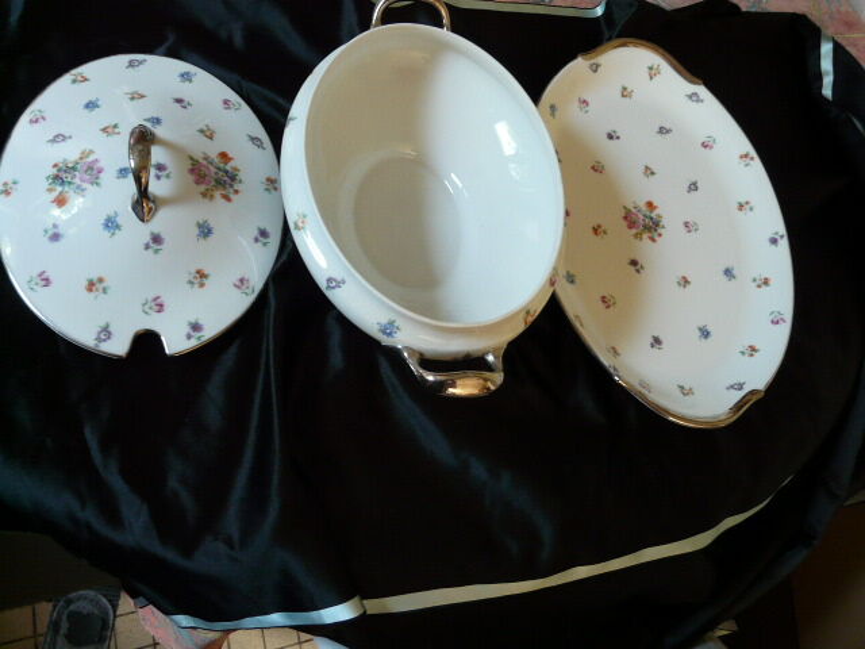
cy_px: 324
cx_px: 432
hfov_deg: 63.4
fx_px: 700
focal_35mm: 28
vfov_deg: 49.7
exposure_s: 1/25
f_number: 2.8
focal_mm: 4.6
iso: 200
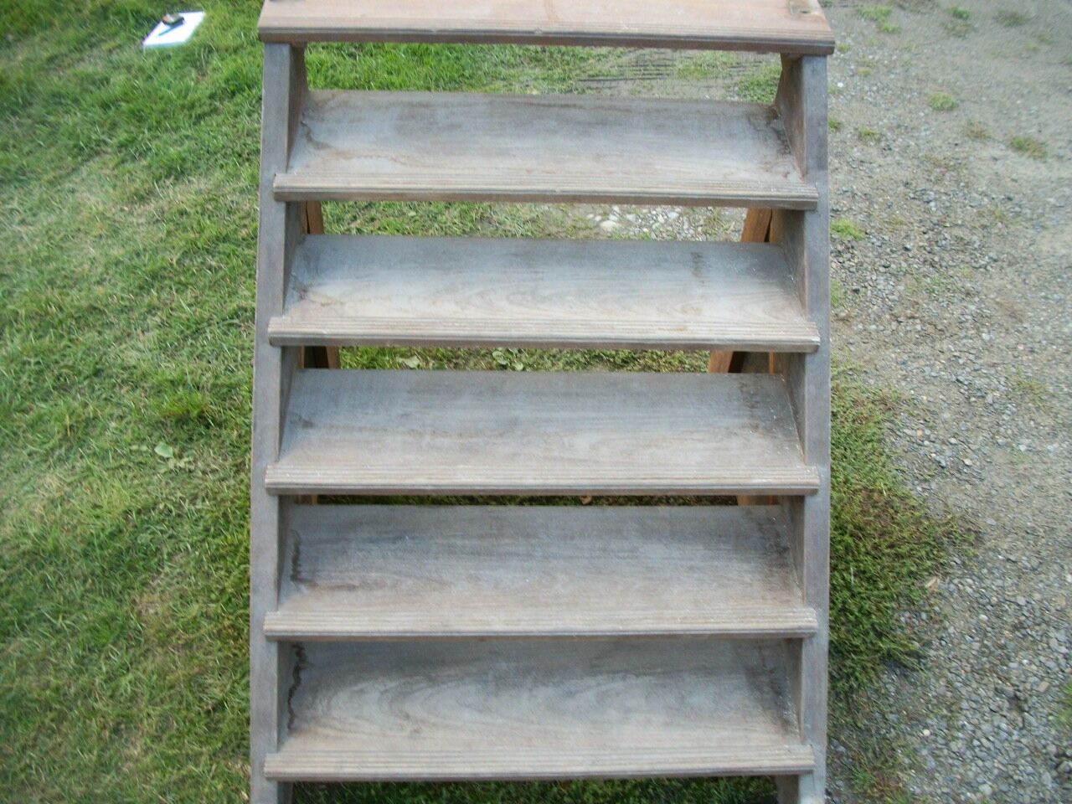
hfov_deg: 56.8
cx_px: 536
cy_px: 402
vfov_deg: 44.2
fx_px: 991
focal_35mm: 32
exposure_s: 1/80
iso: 80
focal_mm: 5.7
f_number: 2.9
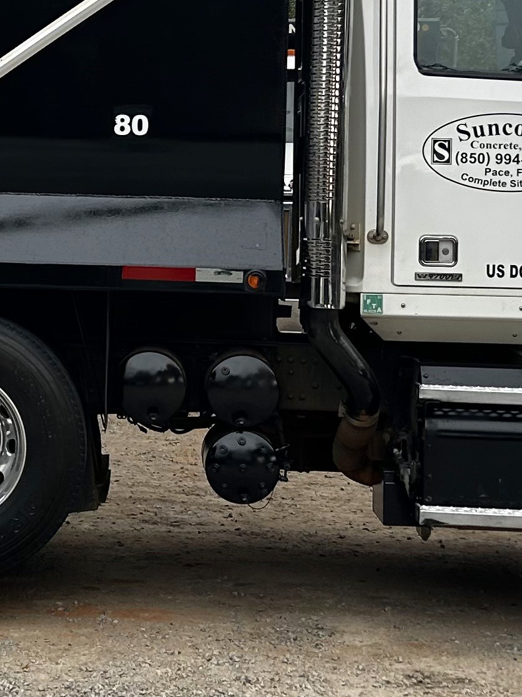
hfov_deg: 15.3
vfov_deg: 20.7
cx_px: -41
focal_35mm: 94
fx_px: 1890
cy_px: 192
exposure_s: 1/179
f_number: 1.5
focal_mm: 5.7
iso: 40
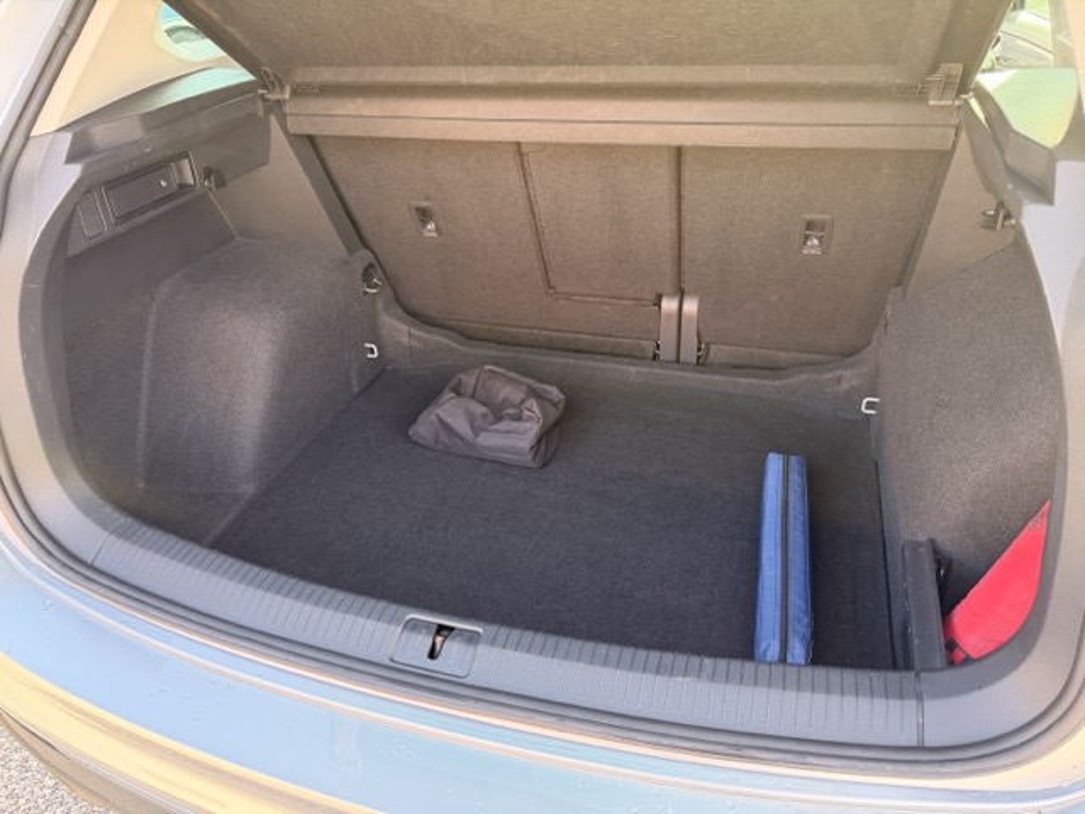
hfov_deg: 71.6
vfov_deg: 56.8
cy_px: 407
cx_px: 542
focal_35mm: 24
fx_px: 752
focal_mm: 6.76
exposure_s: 1/173
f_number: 1.78
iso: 200
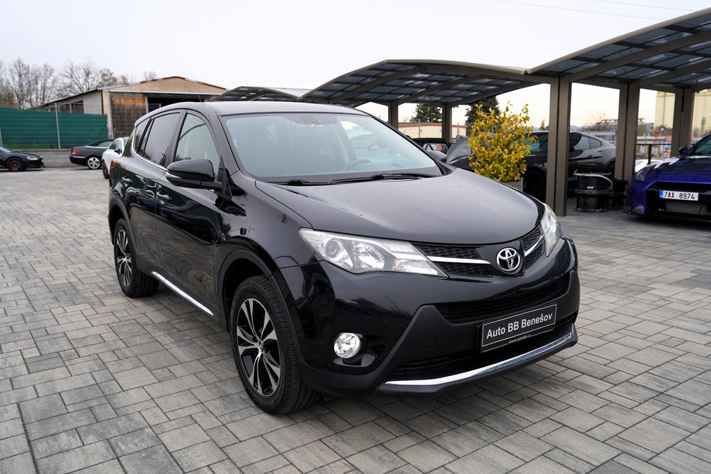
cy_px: 237
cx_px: 356
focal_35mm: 30
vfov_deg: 43.6
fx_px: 593
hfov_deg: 61.9
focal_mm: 30
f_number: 4.5
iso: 100
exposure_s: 1/80
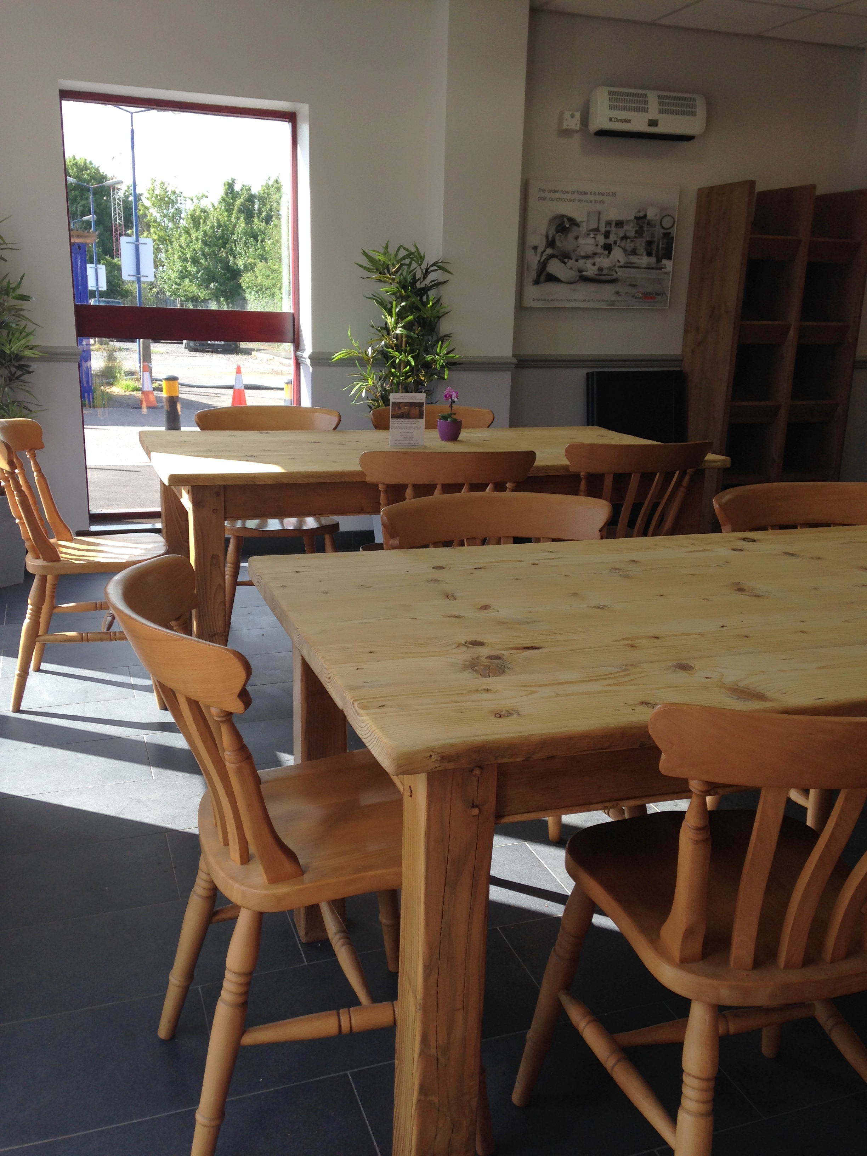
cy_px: 578
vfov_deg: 55.4
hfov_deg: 42.9
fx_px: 1102
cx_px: 434
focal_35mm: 33
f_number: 2.4
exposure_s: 1/247
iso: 50
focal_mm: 4.12
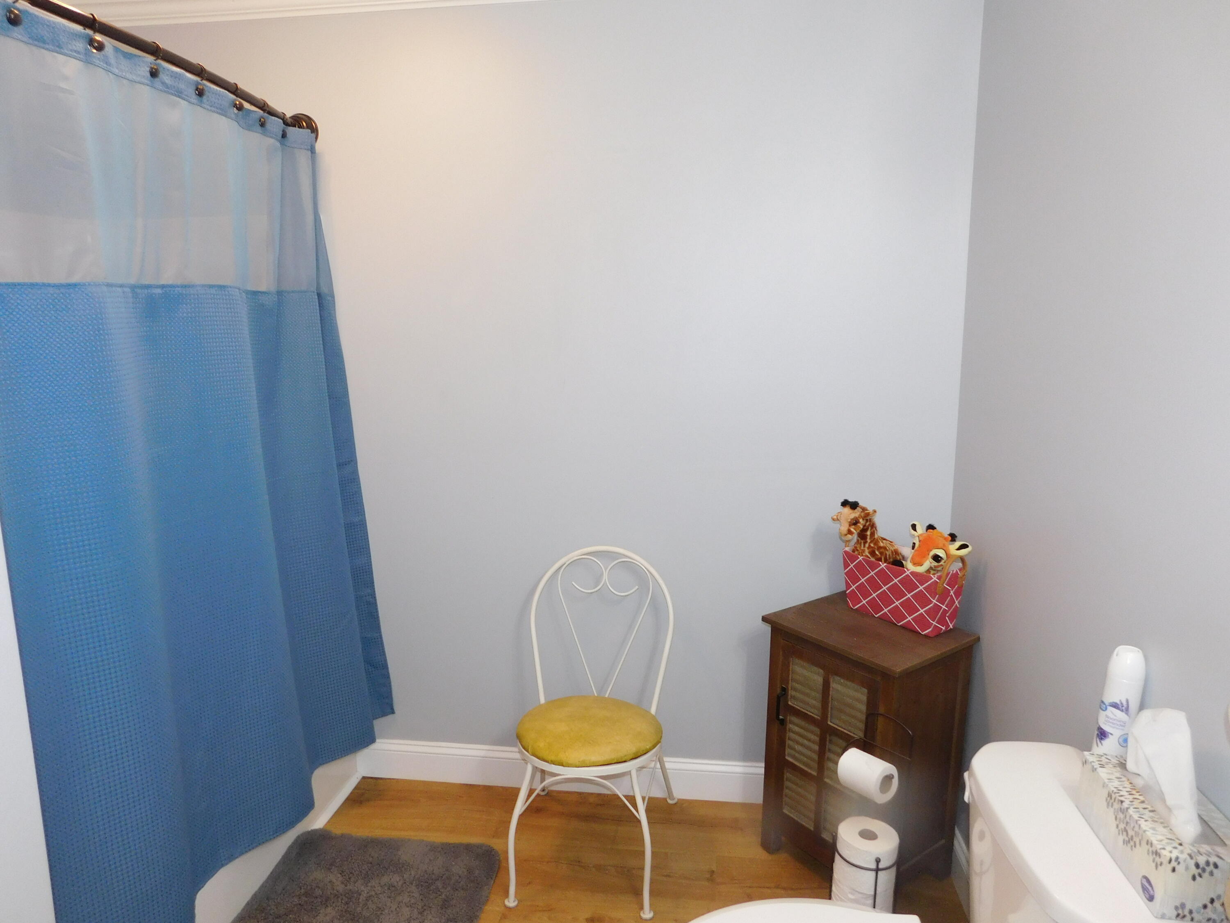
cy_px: 462
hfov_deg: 73.9
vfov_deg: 58.9
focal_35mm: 23
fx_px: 817
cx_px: 615
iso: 220
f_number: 3
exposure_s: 1/30
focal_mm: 4
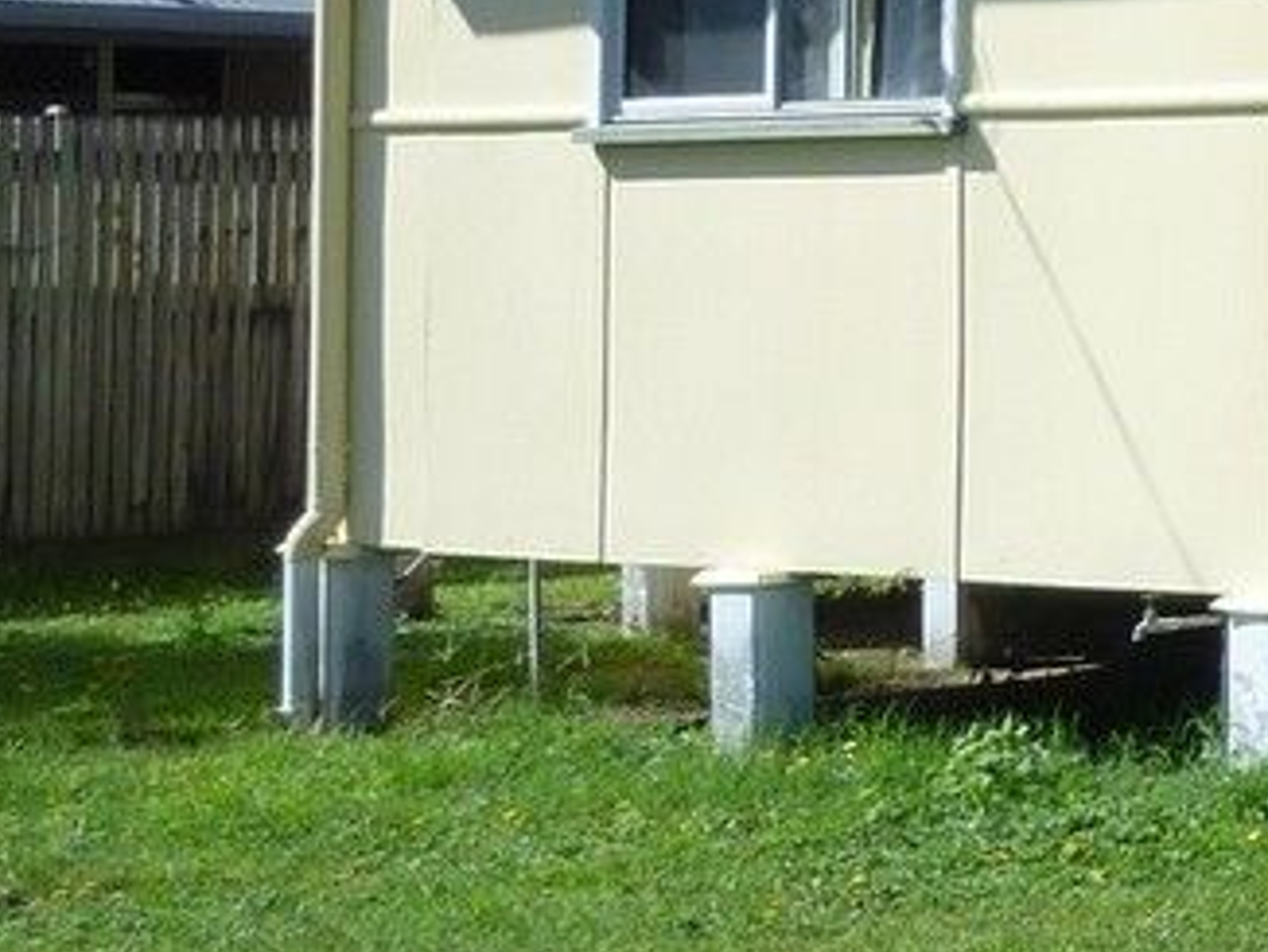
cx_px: 2579
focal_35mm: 115
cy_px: -14
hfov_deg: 14.2
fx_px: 4216
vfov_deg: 12.7
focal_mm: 4.5
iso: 80
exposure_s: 1/640
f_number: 3.3
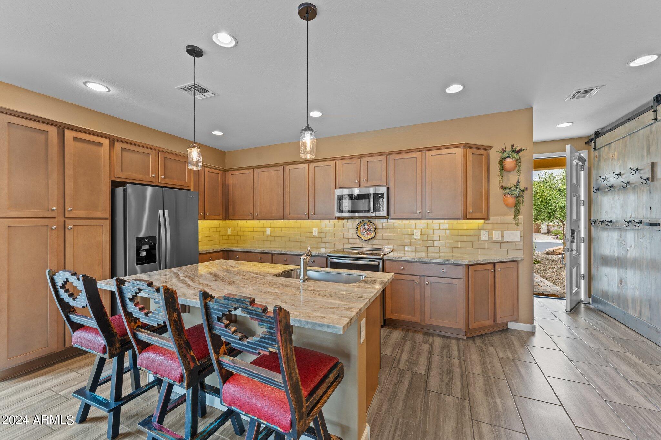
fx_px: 257
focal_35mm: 14
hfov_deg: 104.3
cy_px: 220
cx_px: 330
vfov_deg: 81.2
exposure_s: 1/3
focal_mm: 14
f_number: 8
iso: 400
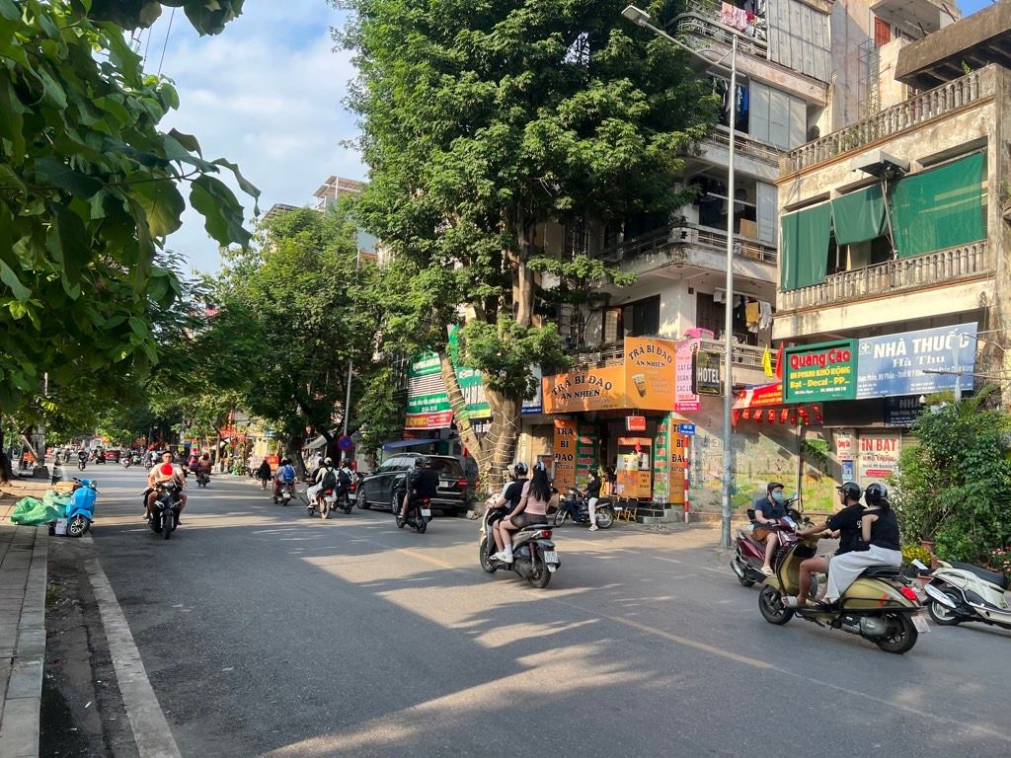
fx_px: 759
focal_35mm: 26
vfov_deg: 53.1
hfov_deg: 67.3
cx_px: 506
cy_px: 379
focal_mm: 5.7
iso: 50
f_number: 1.5
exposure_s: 1/743
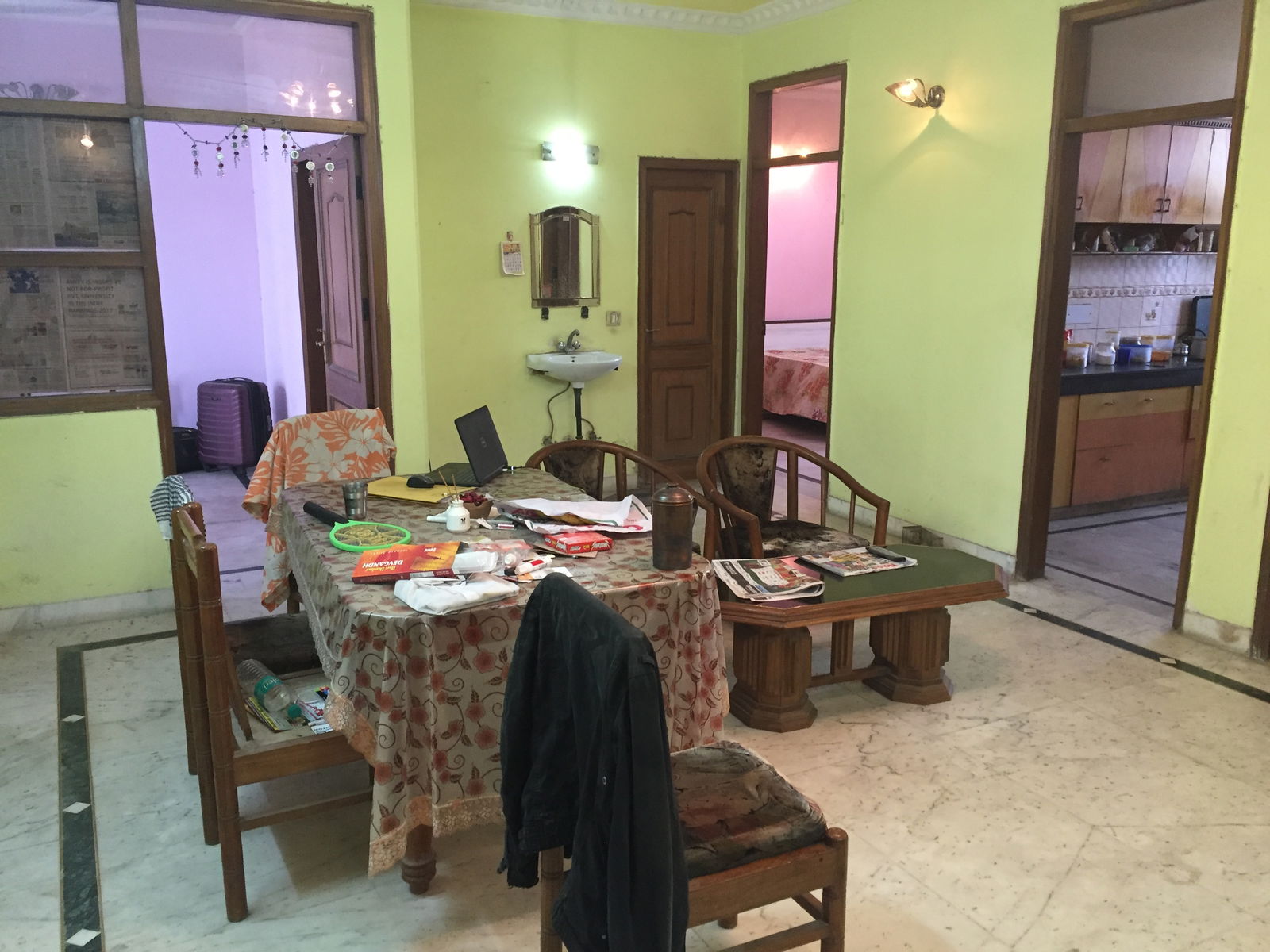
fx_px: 1064
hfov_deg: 61.7
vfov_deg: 48.2
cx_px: 635
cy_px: 476
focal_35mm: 29
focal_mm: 4.15
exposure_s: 1/33
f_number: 2.2
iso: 200
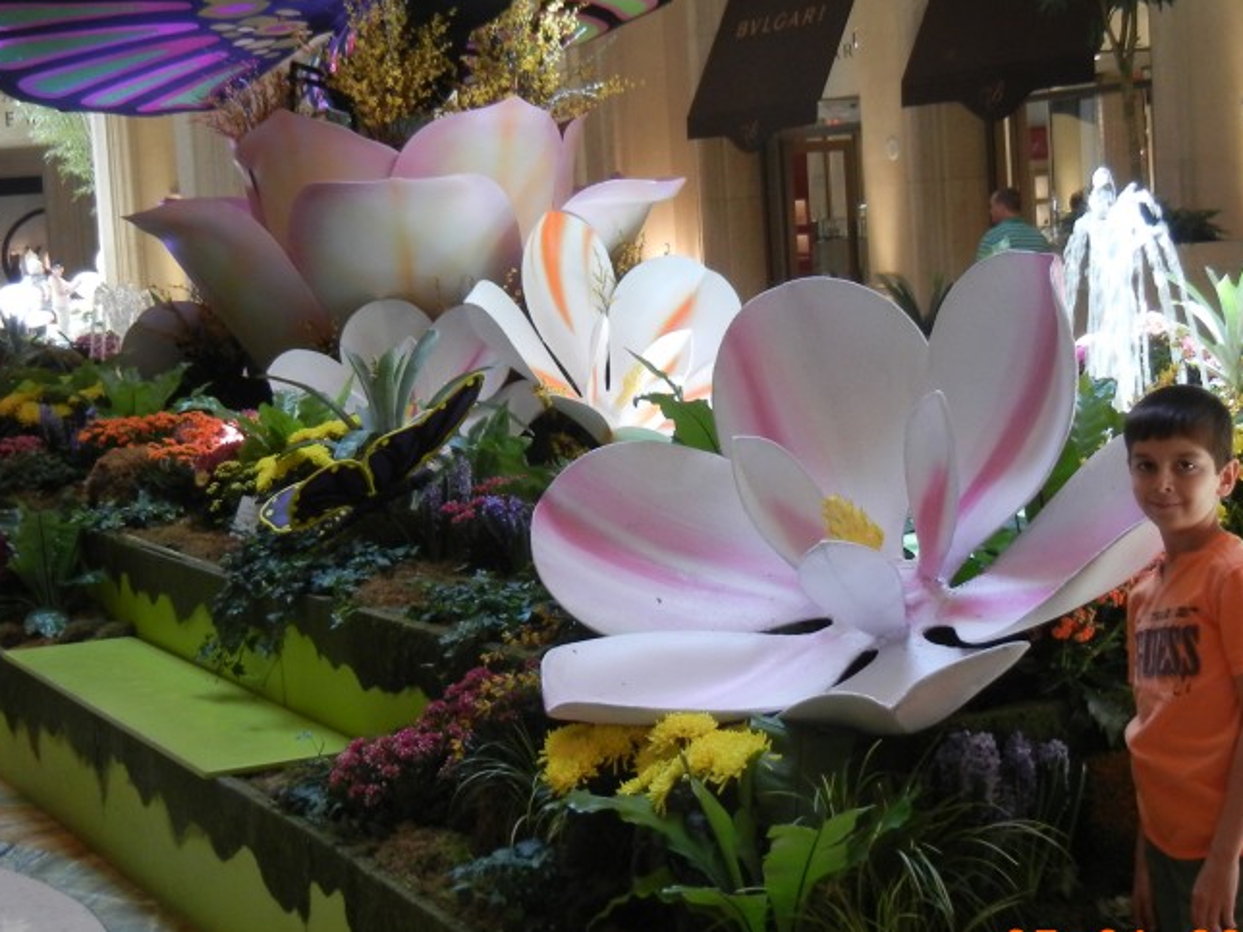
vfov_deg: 23.6
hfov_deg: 31.2
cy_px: 367
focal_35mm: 62
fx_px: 2226
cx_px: 622
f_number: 3.7
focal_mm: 7.1
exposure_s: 1/60
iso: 300
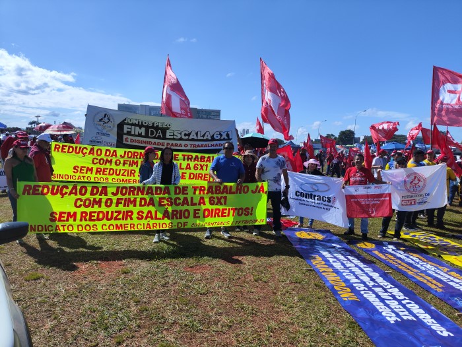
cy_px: 174
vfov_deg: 56.9
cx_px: 231
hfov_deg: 71.6
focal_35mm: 24
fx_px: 321
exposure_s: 1/2805
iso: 50
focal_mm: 4.68
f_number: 1.8
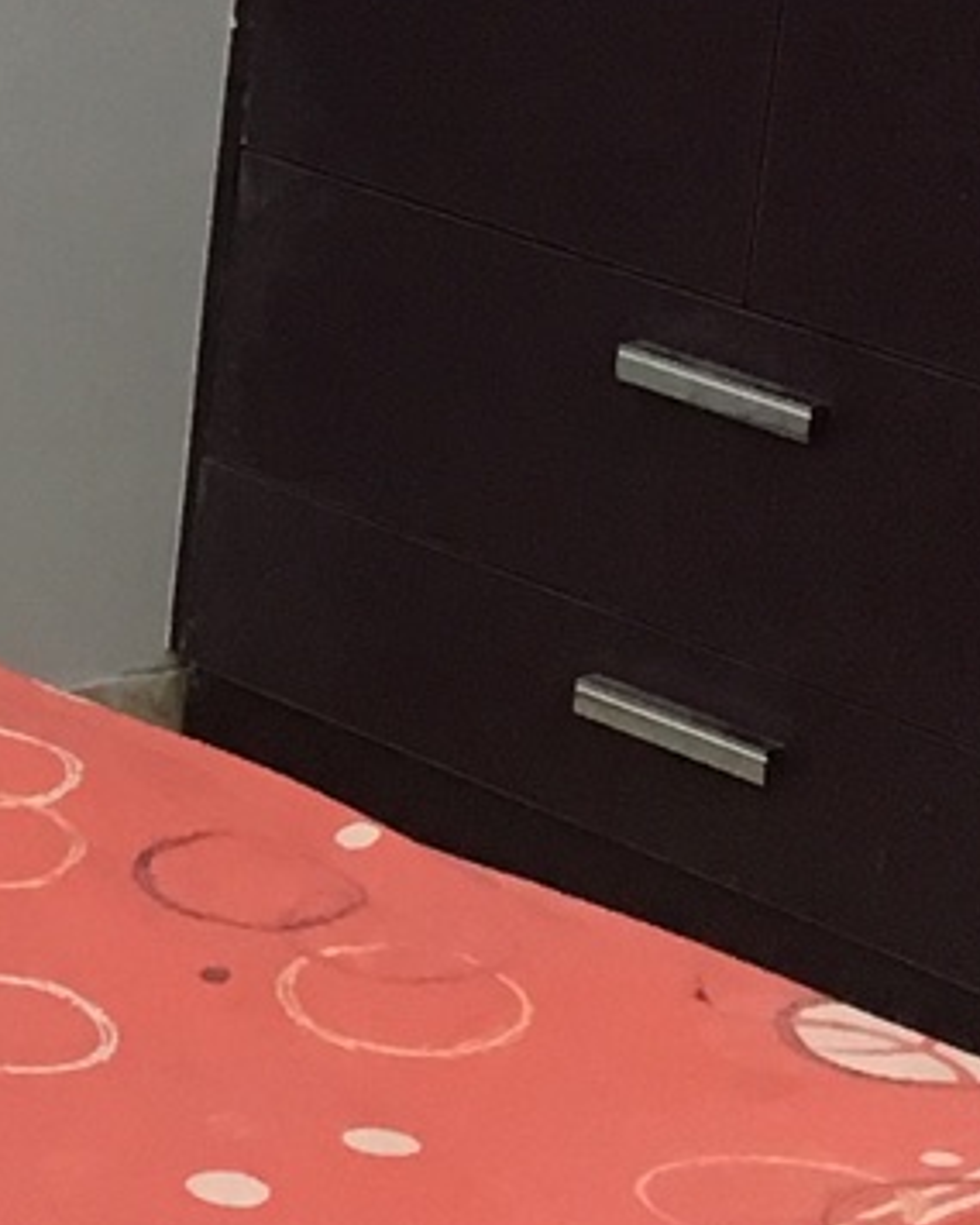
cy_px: -430
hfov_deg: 8.8
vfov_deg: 11.5
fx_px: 5907
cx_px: -1114
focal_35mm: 163
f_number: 2.2
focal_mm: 4.15
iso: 100
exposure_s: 1/33
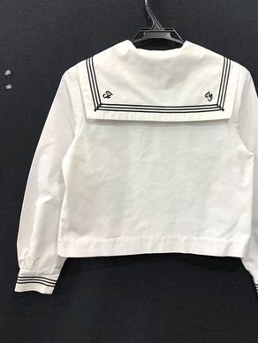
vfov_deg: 51.3
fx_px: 358
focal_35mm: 36
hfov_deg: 39.5
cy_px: 165
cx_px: 158
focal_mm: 3.99
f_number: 1.8
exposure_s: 1/50
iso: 32
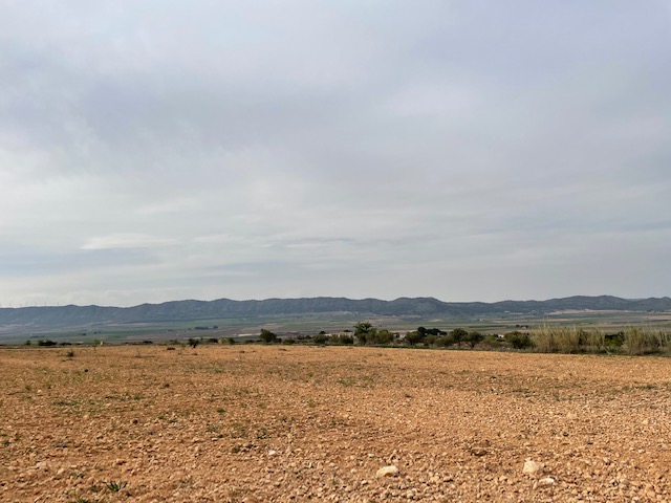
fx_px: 504
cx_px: 336
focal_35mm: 26
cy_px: 252
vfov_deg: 53.1
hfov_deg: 67.3
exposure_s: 1/6897
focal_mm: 4.2
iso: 32
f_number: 1.6
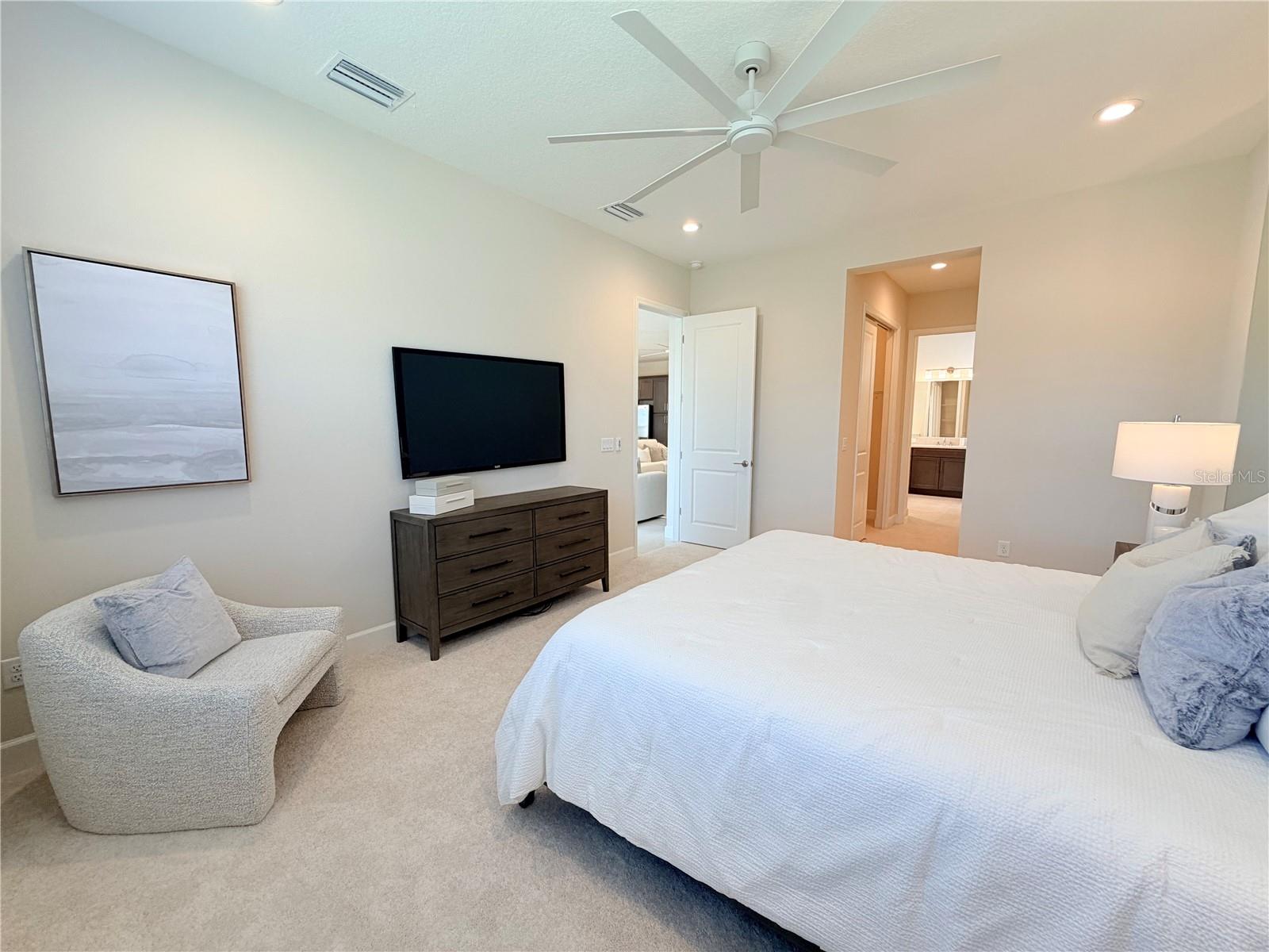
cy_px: 476
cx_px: 634
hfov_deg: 102.1
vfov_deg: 85.7
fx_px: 513
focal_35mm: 14
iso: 125
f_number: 2.2
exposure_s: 1/120
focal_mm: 2.22
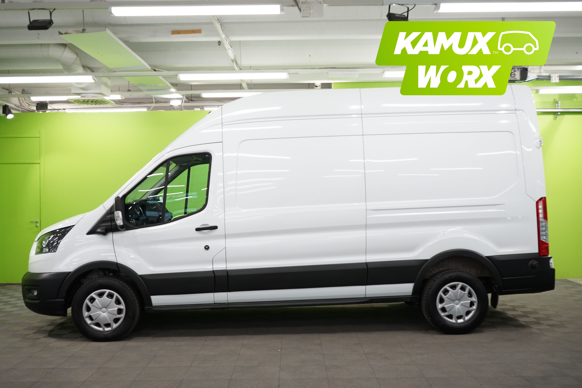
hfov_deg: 51.9
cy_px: 194
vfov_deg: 35.9
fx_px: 598
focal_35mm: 37
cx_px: 291
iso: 1000
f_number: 7.1
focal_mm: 37
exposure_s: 1/60
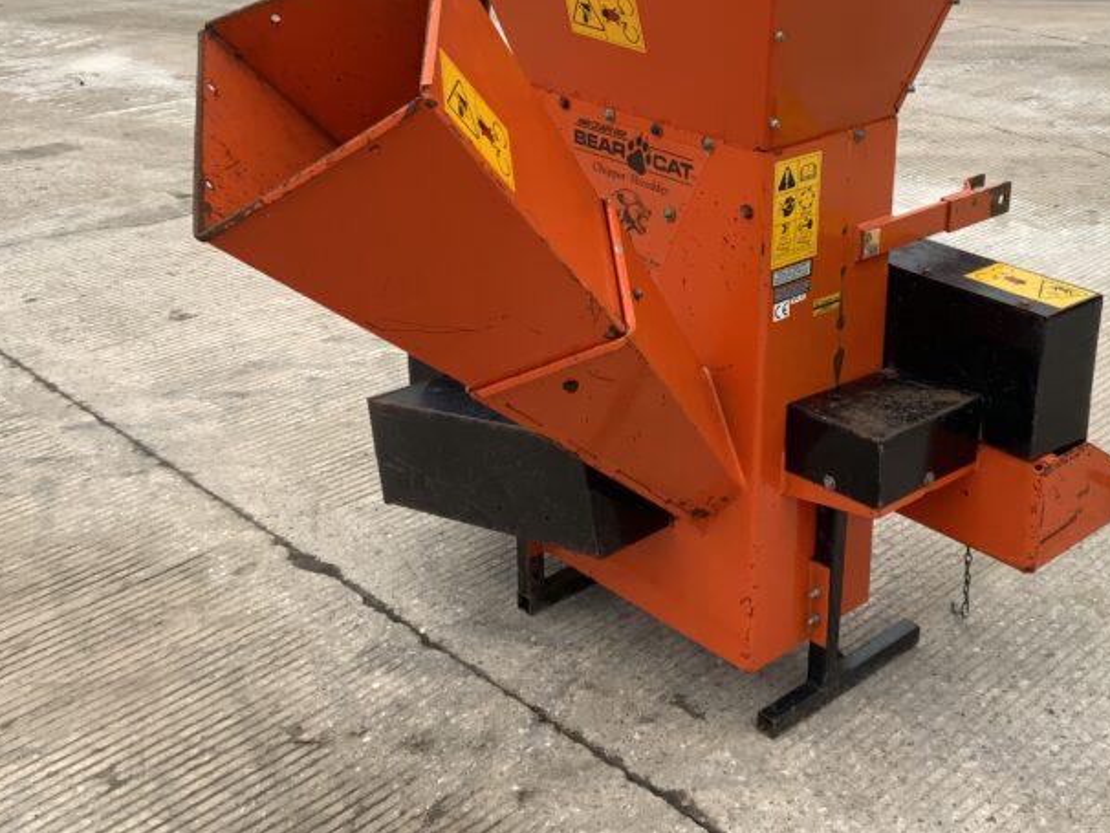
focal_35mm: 49
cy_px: 247
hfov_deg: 38.6
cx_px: 694
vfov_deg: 29.4
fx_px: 1572
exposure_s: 1/148
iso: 16
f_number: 1.8
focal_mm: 3
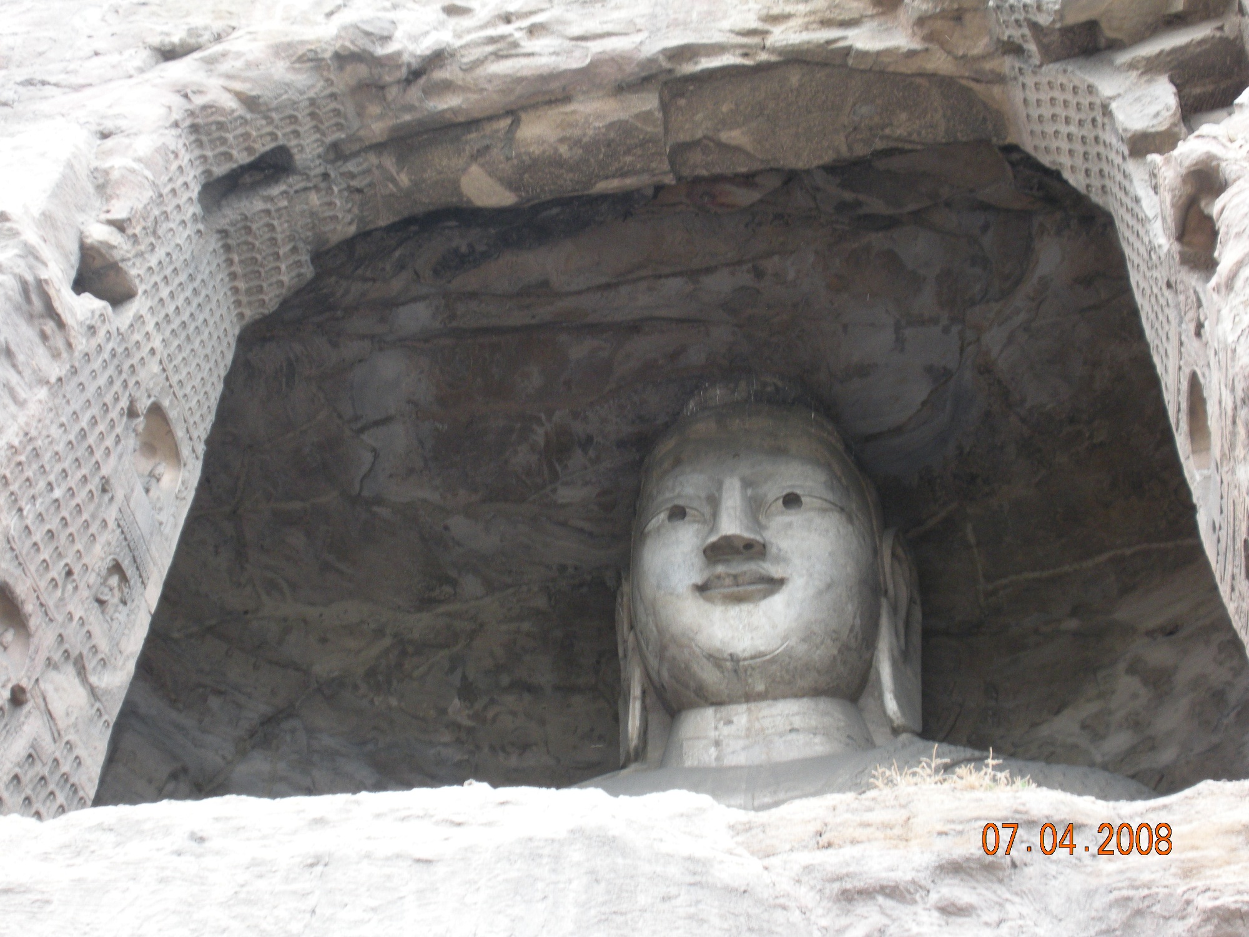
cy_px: 468
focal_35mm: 52
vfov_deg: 28.0
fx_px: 1876
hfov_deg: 36.8
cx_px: 624
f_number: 4.4
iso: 132
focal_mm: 9.1
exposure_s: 1/50.6
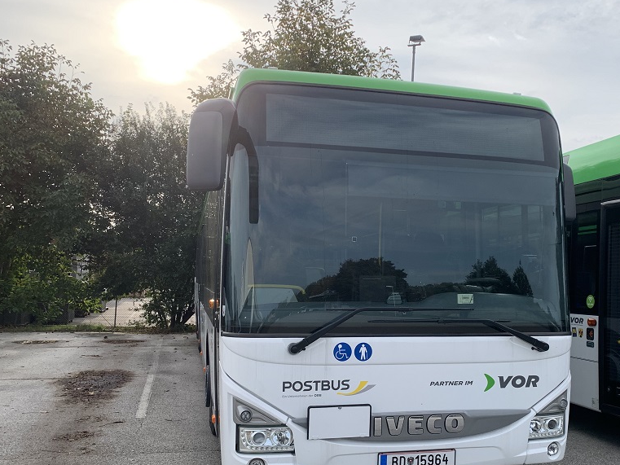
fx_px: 627
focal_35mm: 35
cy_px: 277
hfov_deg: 52.3
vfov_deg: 40.5
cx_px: 368
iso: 25
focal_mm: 4.25
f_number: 1.8
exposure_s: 1/1266
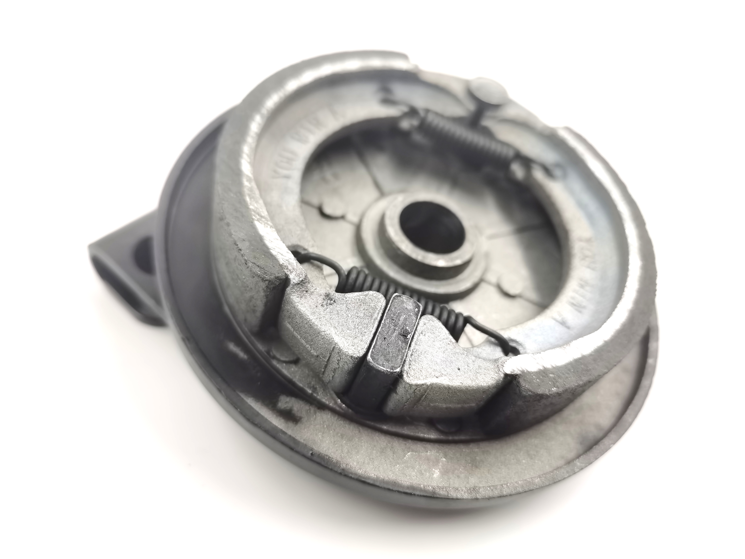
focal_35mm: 27
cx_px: 372
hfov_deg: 65.3
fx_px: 581
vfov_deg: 51.4
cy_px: 280
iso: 50
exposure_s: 1/137
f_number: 1.8
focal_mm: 5.58
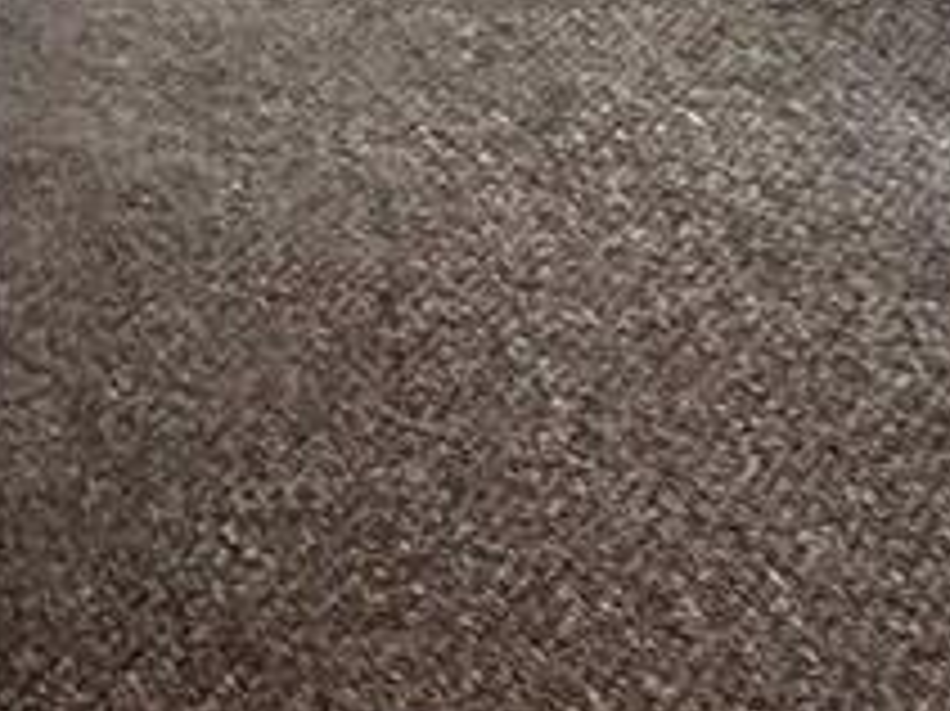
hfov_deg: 17.4
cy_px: -891
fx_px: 1865
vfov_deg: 15.1
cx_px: -1072
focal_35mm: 68
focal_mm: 2.22
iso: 320
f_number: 2.2
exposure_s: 1/65
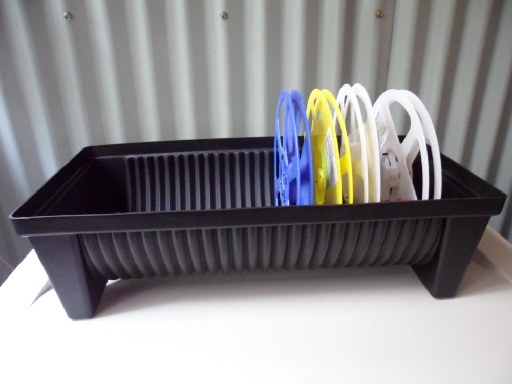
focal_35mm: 26
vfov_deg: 53.1
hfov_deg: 67.3
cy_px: 192
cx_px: 256
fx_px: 385
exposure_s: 1/30
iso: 400
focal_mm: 4.9
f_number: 3.3
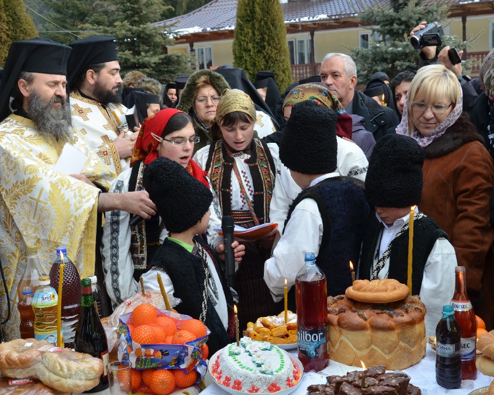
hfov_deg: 39.7
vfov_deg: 32.3
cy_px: 191
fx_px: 682
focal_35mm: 47
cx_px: 291
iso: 400
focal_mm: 25
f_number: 7.1
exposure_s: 1/200
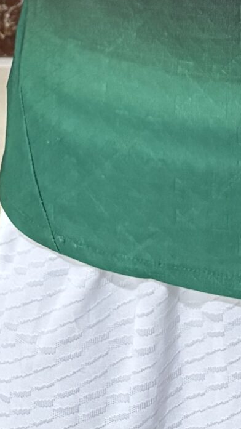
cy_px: -337
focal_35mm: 96
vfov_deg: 17.9
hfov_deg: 12.3
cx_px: 295
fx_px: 1091
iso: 800
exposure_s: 1/33
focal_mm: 6.76
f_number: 1.78
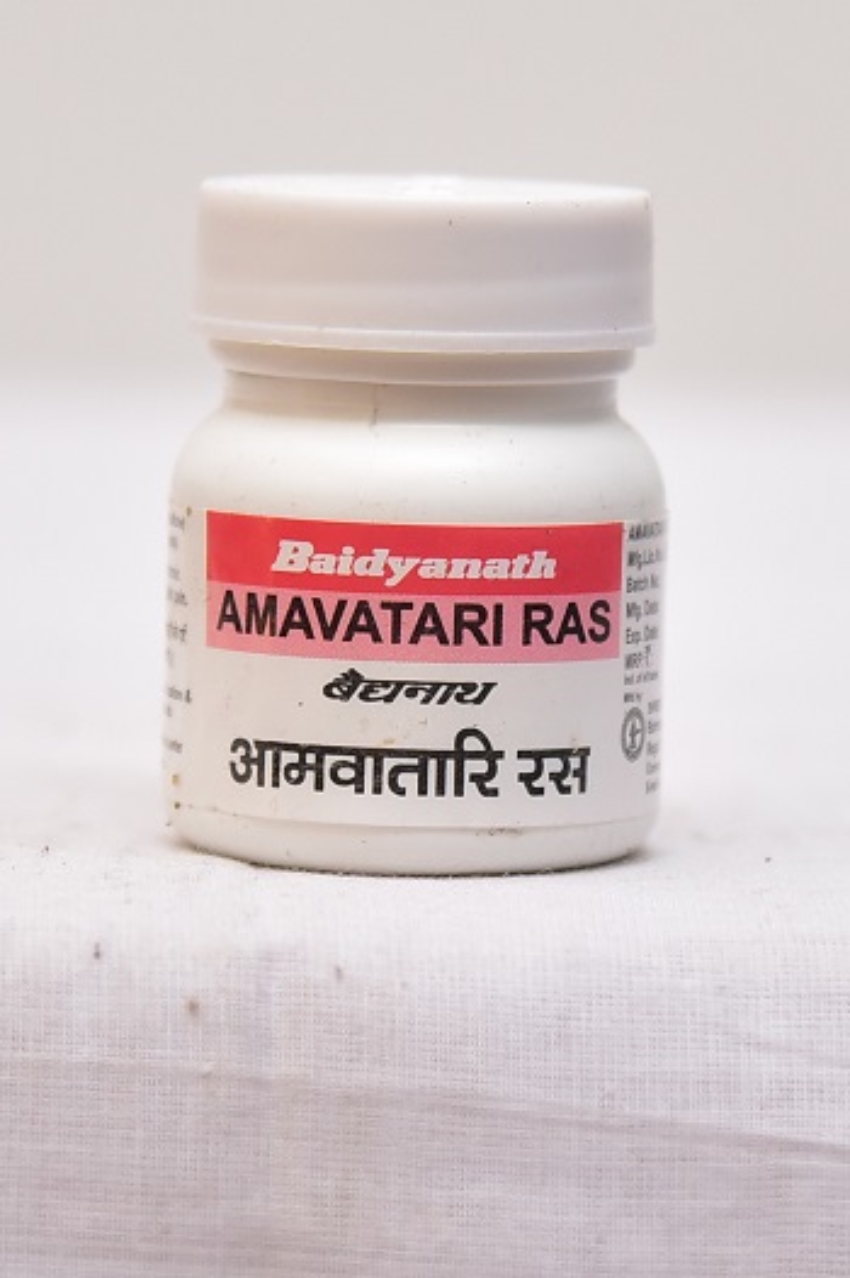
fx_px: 3901
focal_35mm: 110
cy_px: 639
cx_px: 425
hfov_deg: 12.4
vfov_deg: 18.6
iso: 1600
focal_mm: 110
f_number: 4.5
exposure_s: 1/125
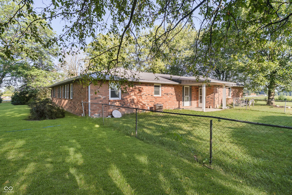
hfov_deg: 86.9
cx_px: 146
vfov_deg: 64.6
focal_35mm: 19
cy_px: 98
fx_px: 154
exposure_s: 1/500
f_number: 4
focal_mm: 12.4
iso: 500
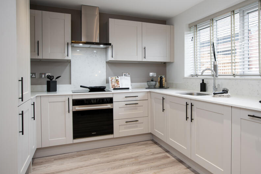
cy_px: 78
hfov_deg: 66.8
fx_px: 196
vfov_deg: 47.9
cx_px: 155
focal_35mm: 27
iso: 200
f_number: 7.1
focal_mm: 21
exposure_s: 1/5
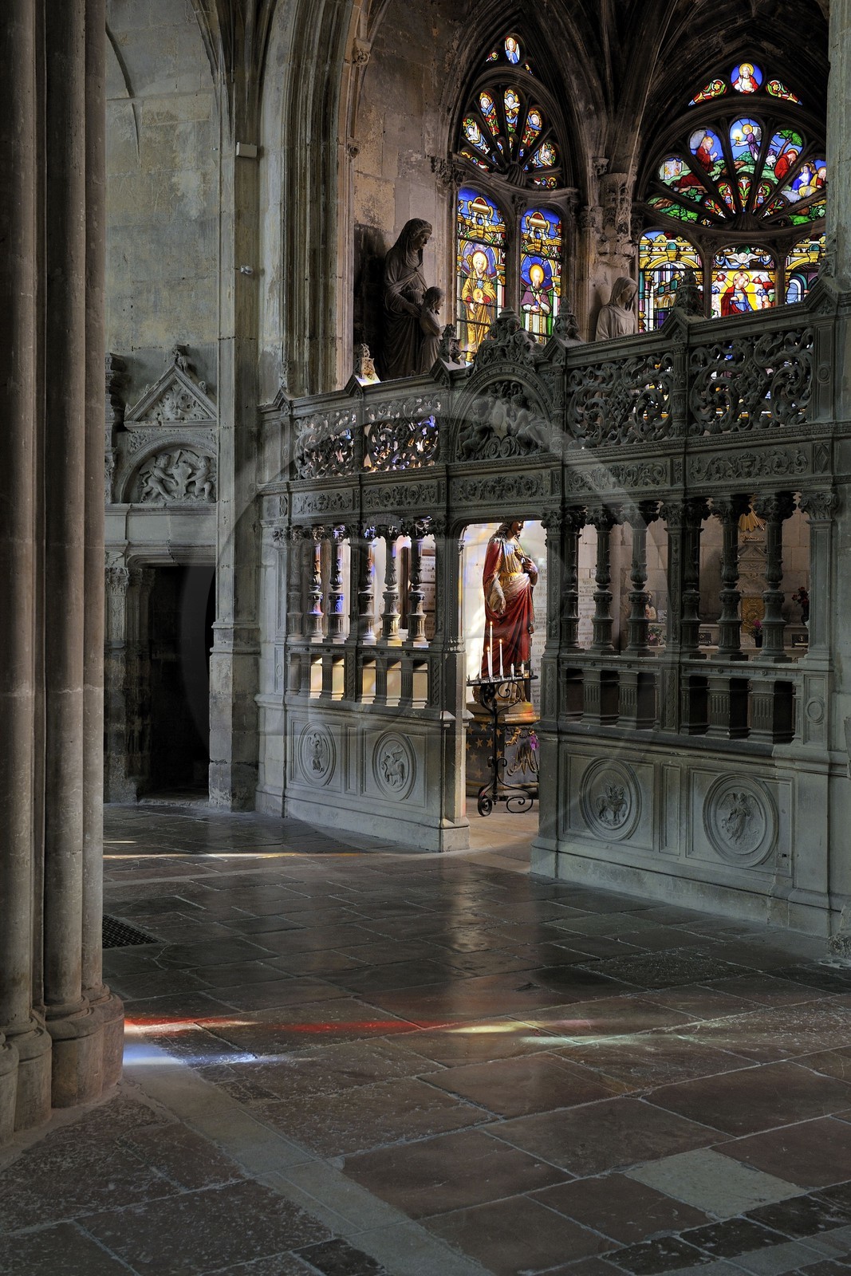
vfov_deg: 44.5
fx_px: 1560
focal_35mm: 44
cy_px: 638
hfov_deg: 30.5
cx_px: 426
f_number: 8
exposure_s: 1/13
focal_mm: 44
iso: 800
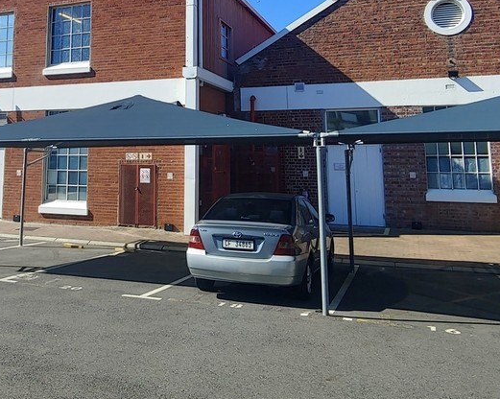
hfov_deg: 49.0
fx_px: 532
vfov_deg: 39.6
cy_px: 82
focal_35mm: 36
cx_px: 147
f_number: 1.9
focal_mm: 2.18
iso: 50
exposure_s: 1/1000
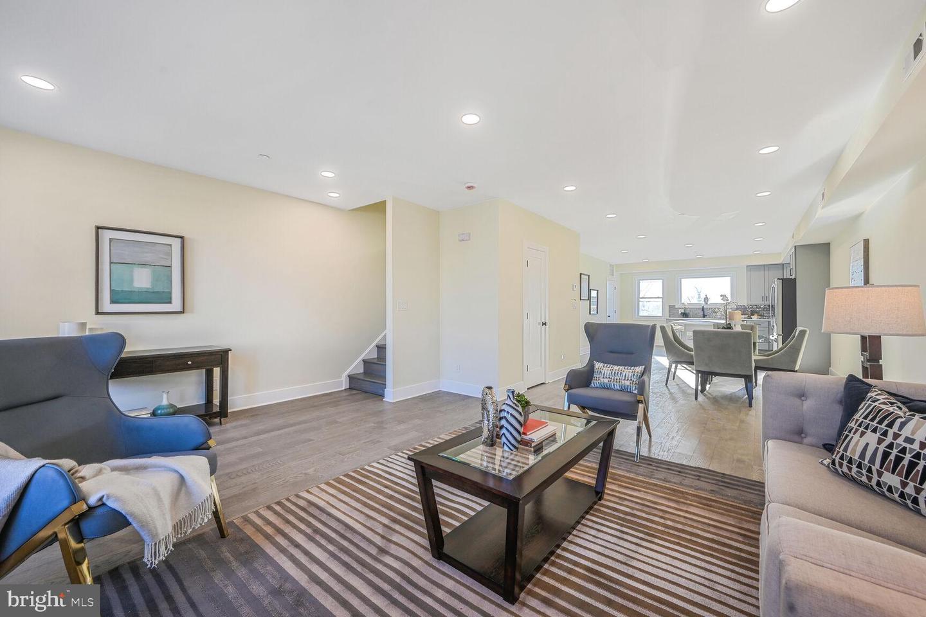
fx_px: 360
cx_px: 463
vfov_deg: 81.2
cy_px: 308
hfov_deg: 104.3
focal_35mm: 14
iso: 200
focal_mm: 14
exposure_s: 1/13
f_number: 9
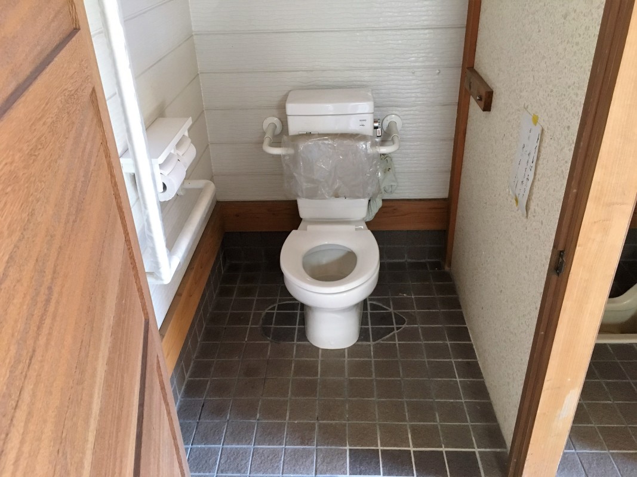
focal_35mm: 29
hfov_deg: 61.7
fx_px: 534
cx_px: 318
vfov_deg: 48.2
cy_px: 238
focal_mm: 4.15
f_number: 2.2
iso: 200
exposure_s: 1/30
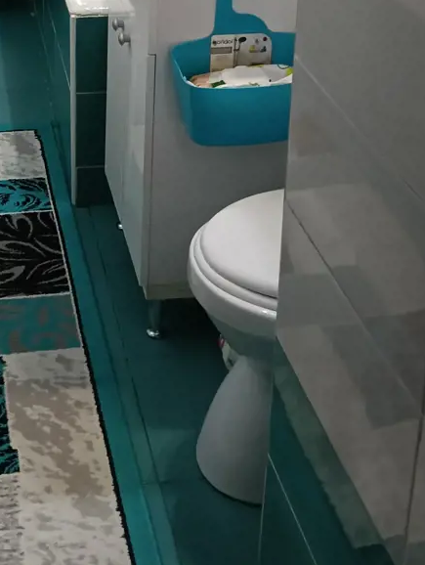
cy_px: -2
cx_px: 96
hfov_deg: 23.4
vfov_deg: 29.1
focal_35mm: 62
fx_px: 1013
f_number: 1.8
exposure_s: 1/25
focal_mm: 3.98
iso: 800
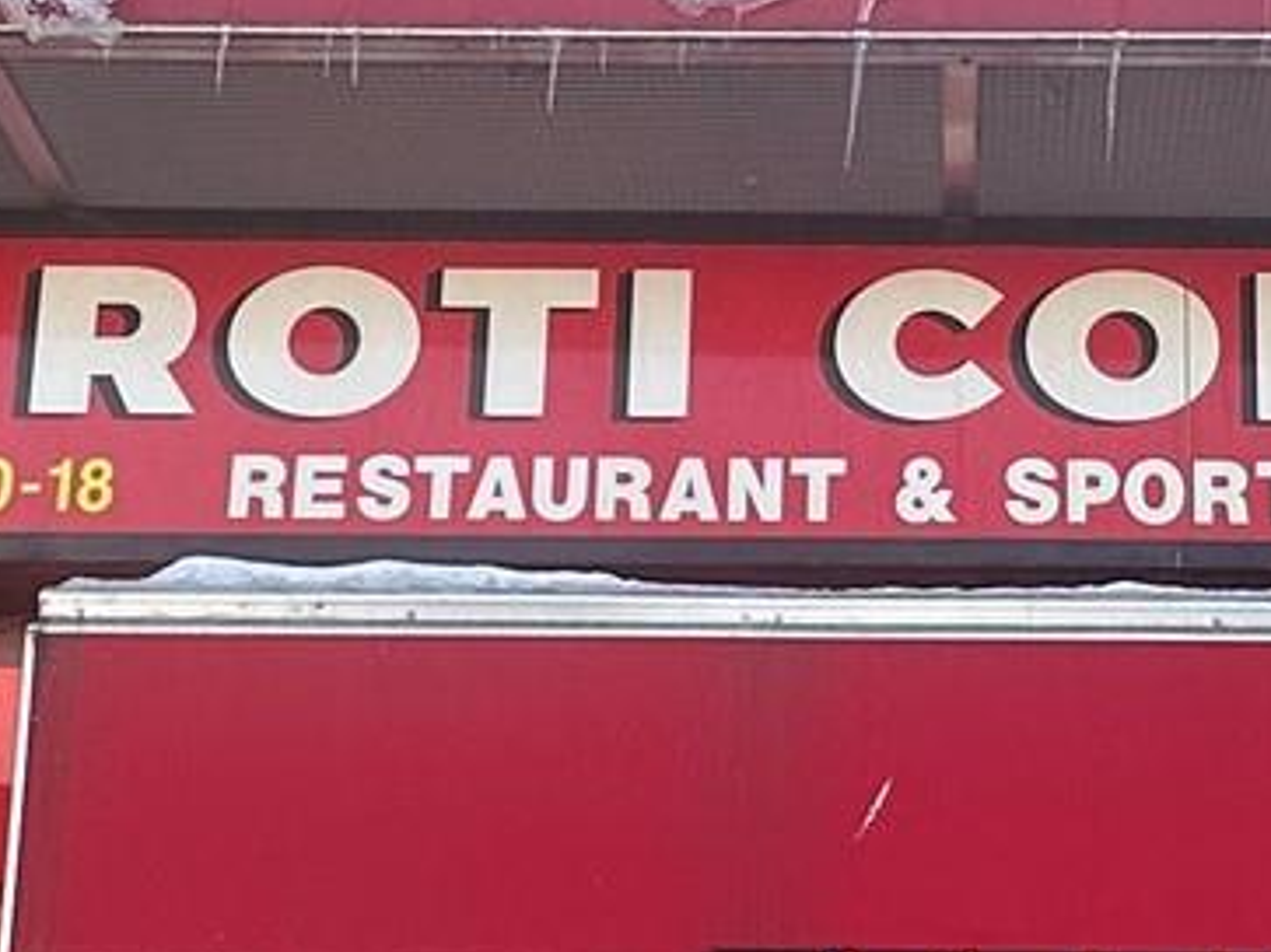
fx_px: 2900
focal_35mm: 79
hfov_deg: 24.5
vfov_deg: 18.4
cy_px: 833
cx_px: 924
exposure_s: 1/213
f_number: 2.2
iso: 40
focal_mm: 2.22
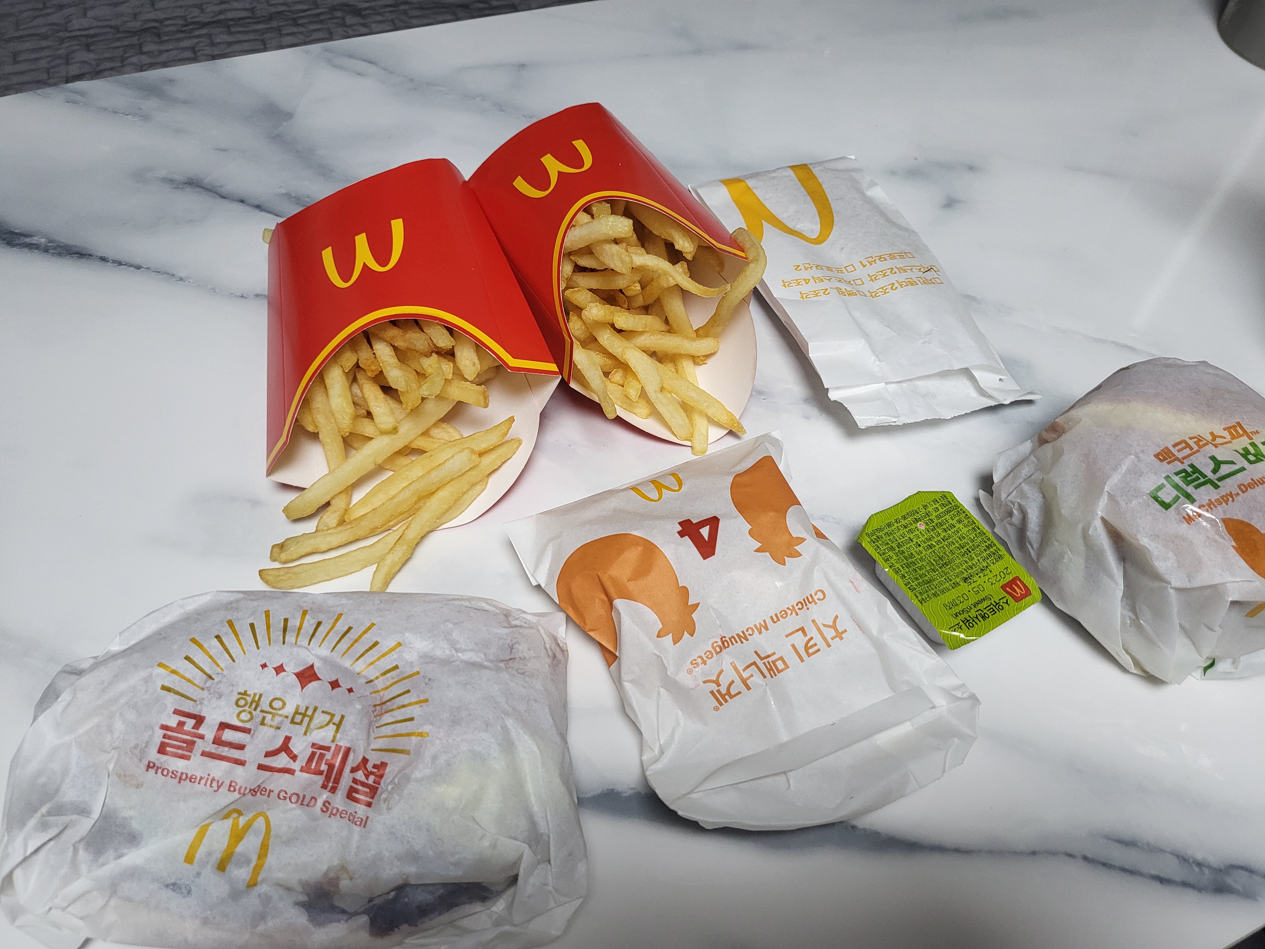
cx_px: 632
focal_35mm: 26
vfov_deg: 53.1
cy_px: 474
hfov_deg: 67.3
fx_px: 950
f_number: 1.8
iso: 250
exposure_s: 1/120
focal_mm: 4.25
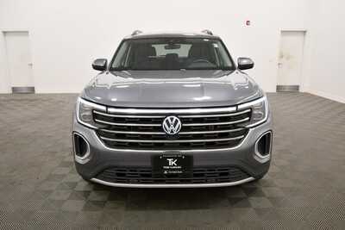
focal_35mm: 30
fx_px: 288
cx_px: 172
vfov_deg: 43.6
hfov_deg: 61.9
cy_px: 115
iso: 900
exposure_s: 1/125
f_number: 5.6
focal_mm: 20
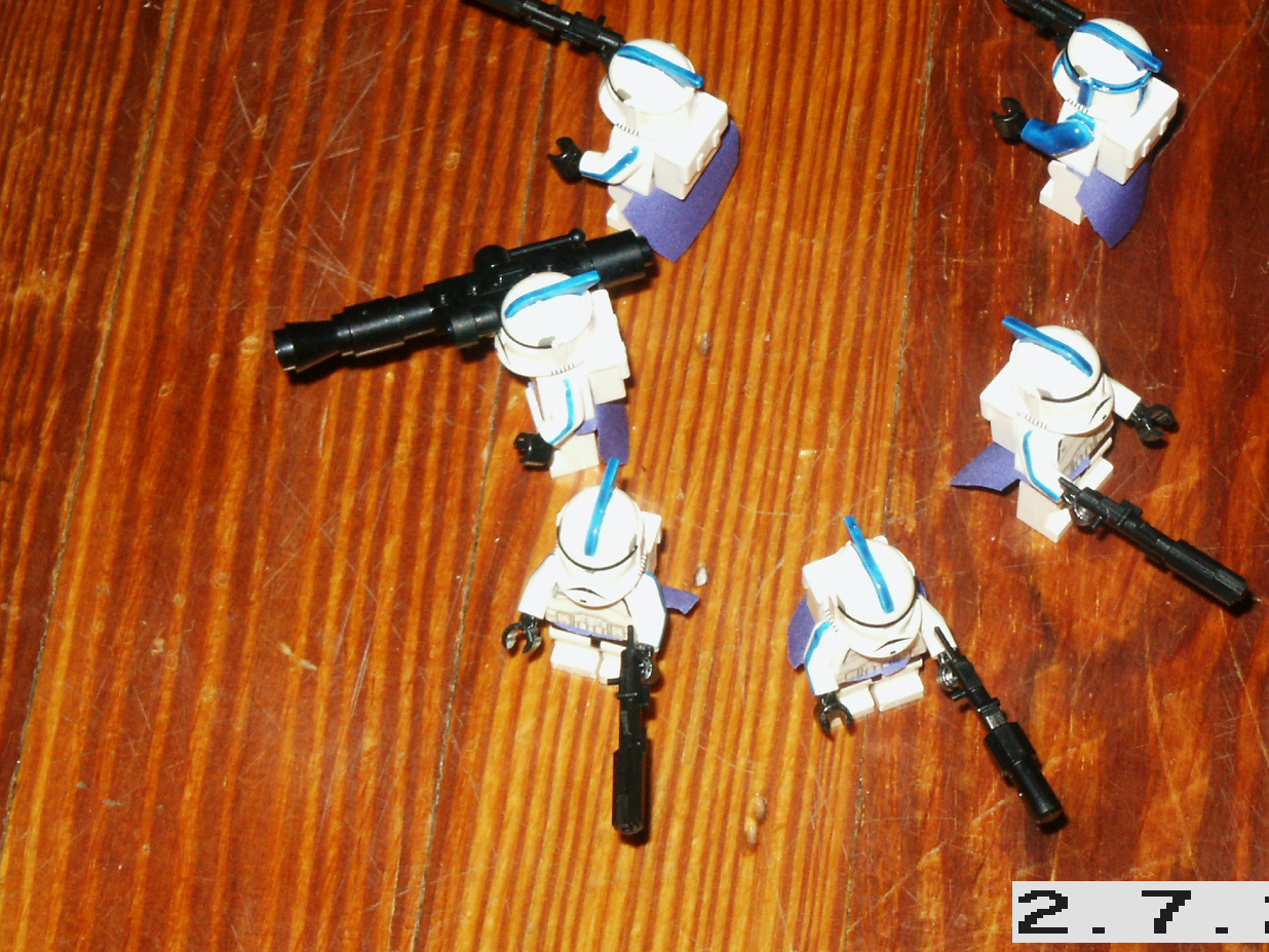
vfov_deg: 13.4
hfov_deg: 17.9
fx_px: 4033
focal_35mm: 110
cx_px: 811
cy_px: 342
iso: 200
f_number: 8
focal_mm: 16.94
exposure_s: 1/90
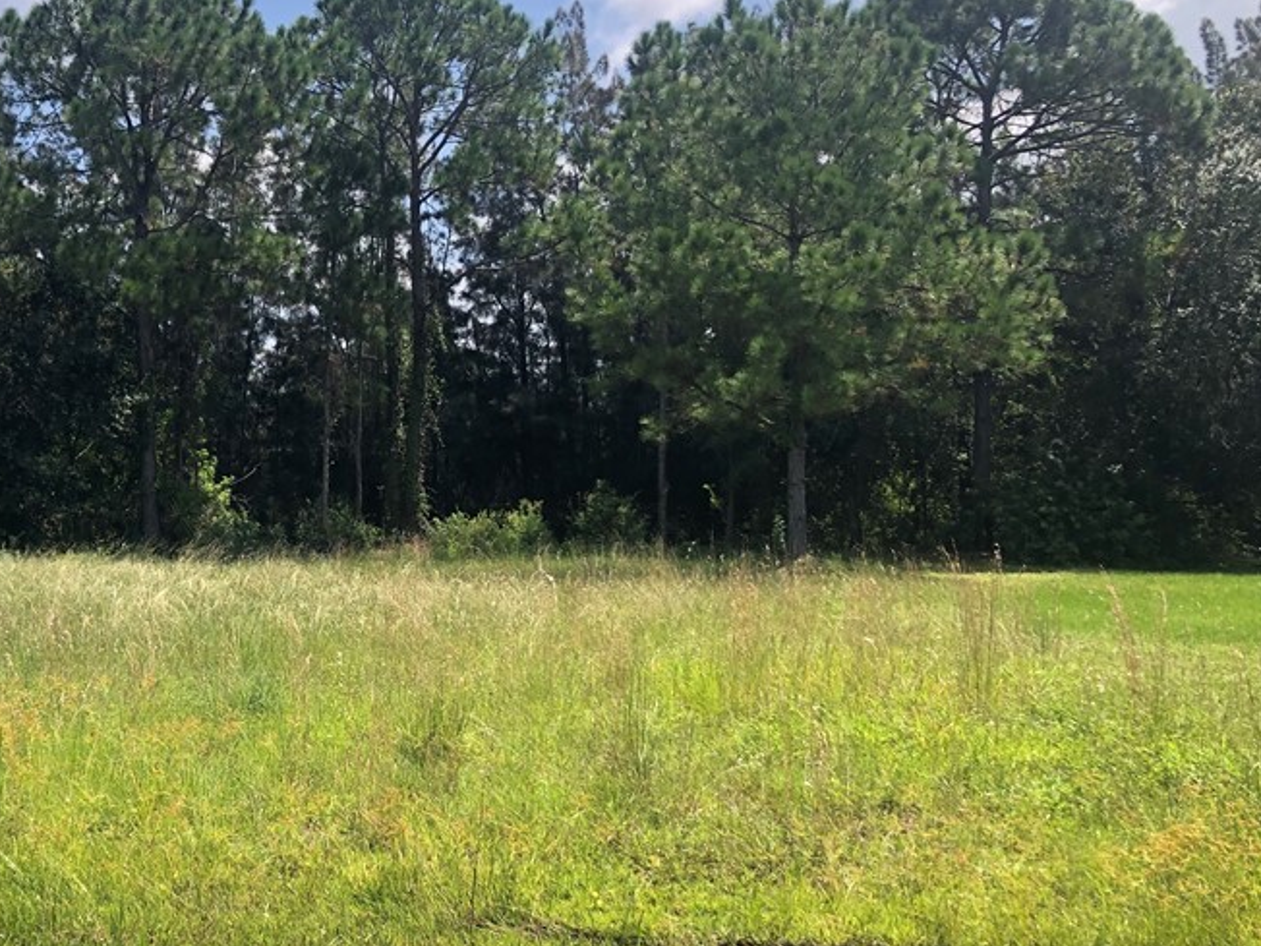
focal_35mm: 44
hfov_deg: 41.4
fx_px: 1603
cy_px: 553
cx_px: 279
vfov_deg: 32.8
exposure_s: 1/1215
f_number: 1.8
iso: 20
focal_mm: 3.99
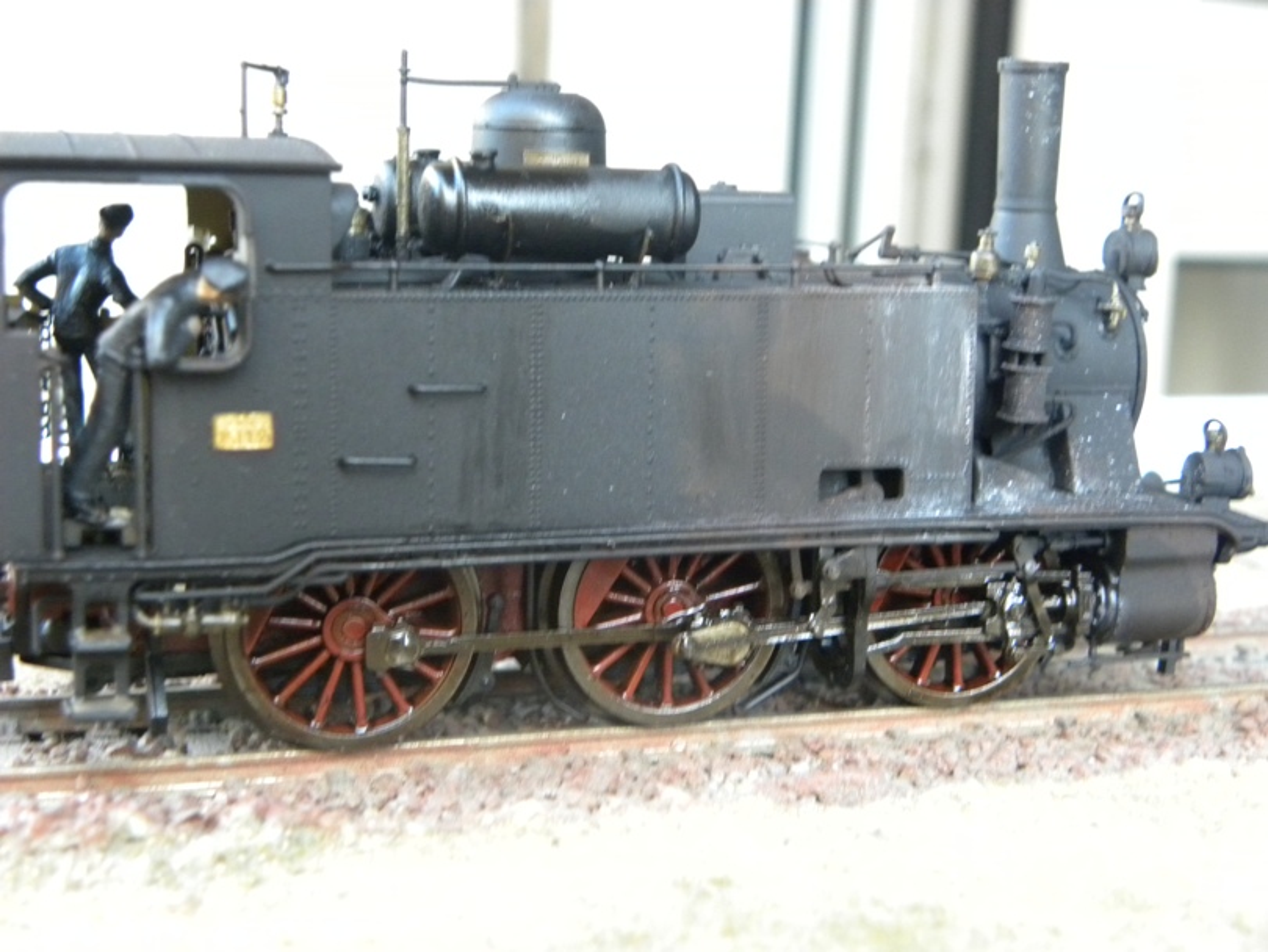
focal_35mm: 58
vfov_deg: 25.2
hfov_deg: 33.2
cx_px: 634
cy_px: 476
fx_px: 2125
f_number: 3.5
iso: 400
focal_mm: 10.3
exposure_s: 1/35.3
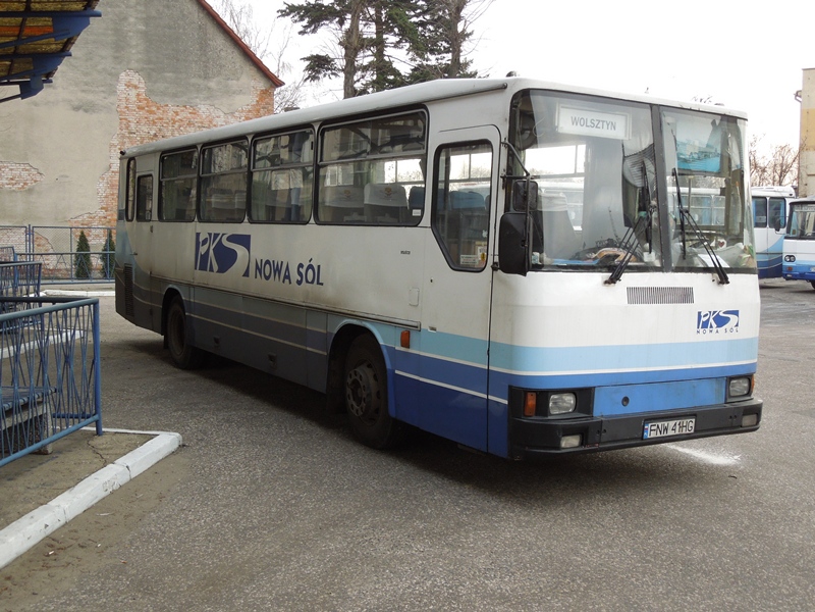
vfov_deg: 36.8
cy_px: 306
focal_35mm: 39
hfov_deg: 47.9
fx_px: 918
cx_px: 408
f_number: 3.8
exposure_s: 1/160
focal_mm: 7
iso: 250
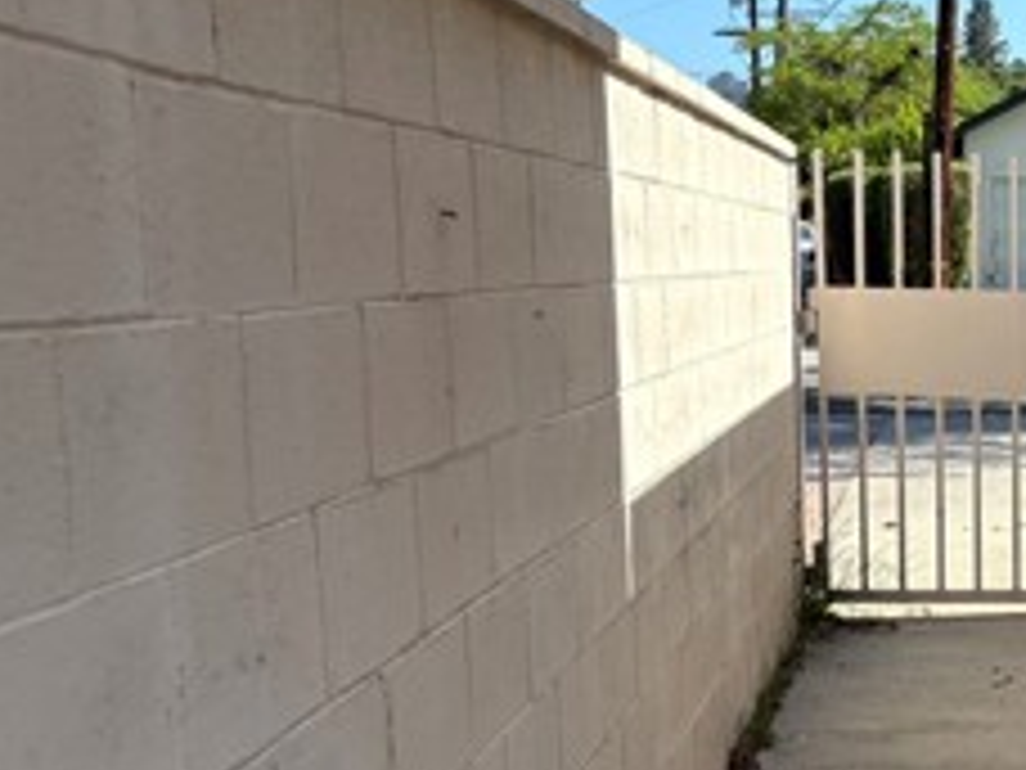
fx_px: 2164
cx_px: 1251
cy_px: 590
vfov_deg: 20.0
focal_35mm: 73
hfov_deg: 24.1
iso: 50
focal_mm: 5.96
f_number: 1.6
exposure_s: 1/1418
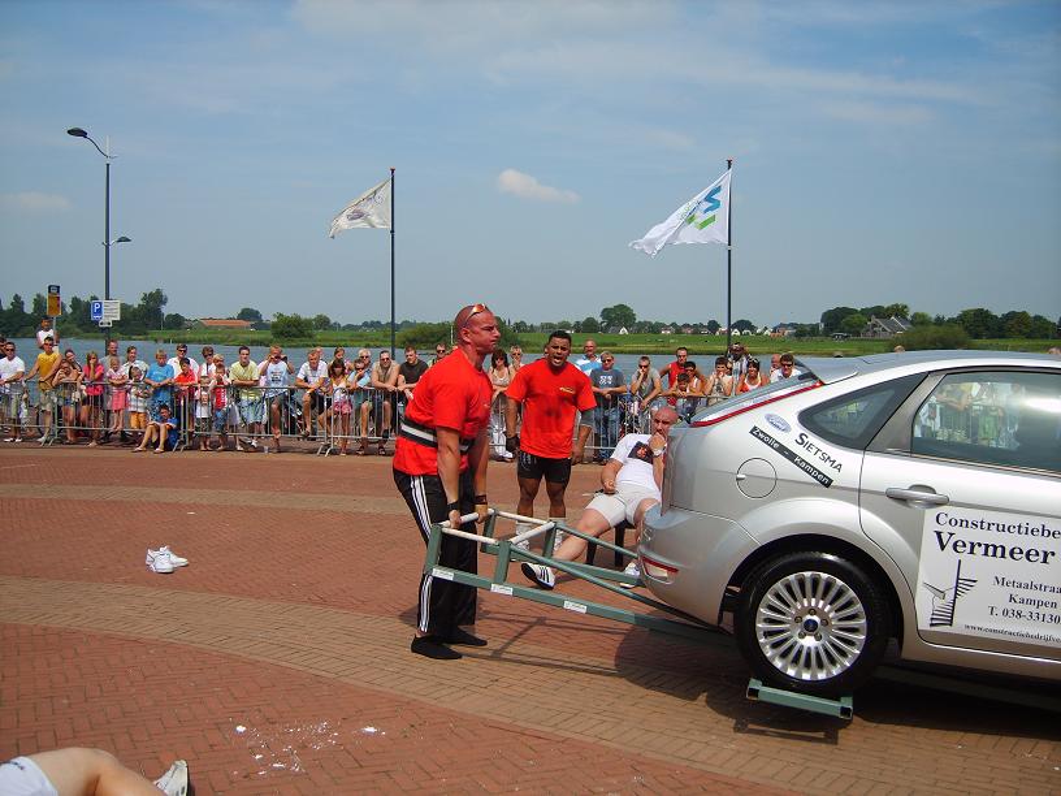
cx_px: 530
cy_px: 398
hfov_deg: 52.6
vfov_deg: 40.7
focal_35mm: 35
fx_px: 1073
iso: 50
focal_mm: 7.4
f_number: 7.1
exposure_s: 1/250
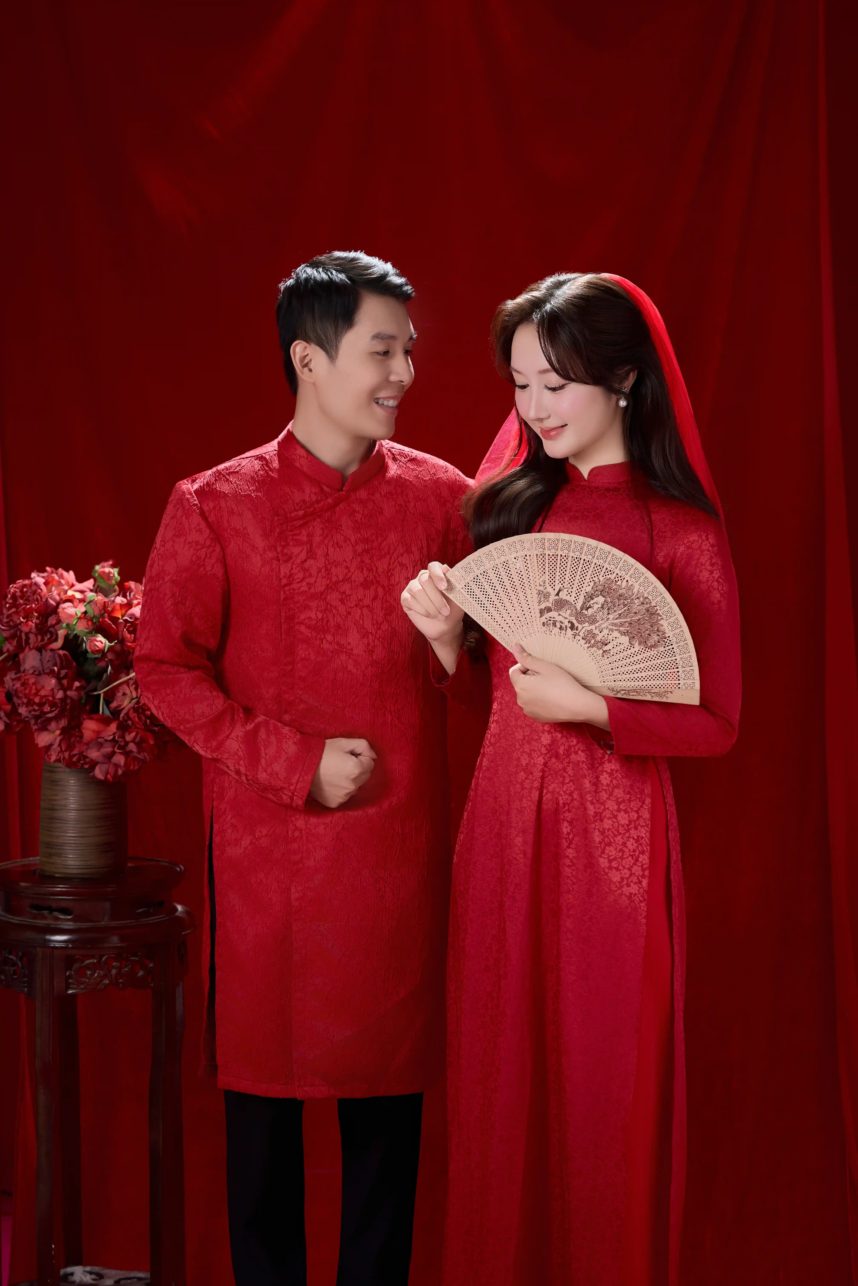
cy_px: 643
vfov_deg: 23.9
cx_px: 429
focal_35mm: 85
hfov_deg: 16.1
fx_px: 3039
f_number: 3.2
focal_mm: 85
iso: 500
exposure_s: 1/80
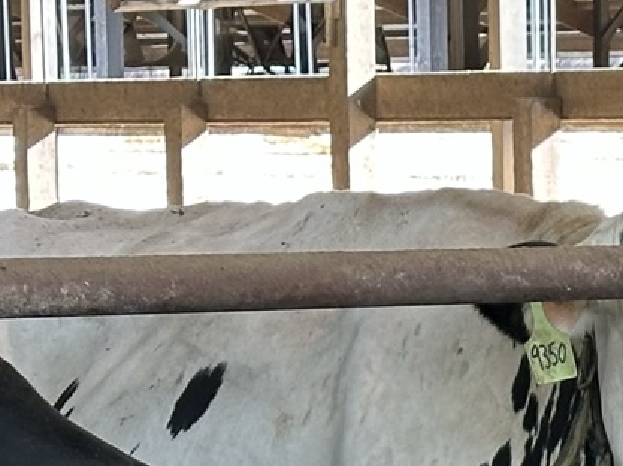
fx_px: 4244
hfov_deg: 8.3
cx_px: 825
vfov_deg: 6.2
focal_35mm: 236
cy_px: 662
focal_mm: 6.86
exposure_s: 1/120
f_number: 1.78
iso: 100
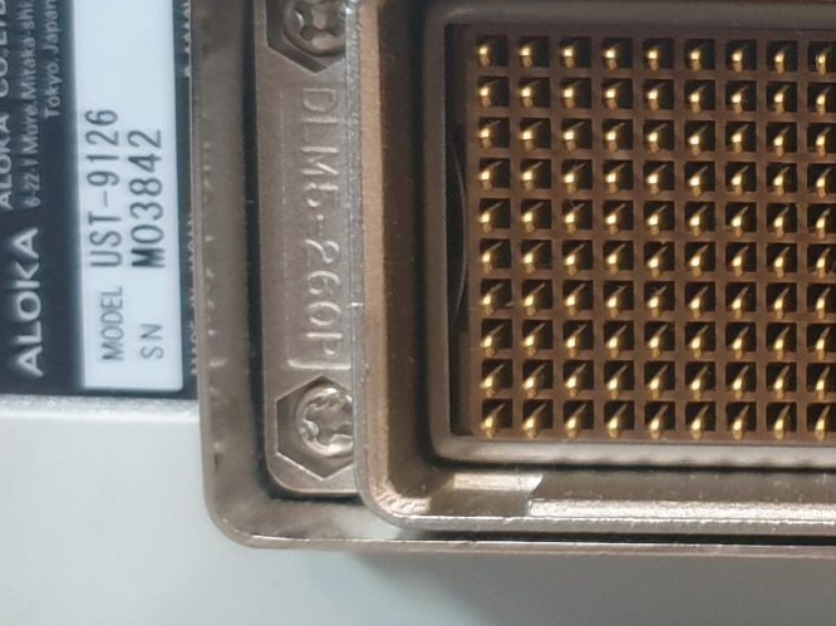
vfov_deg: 14.7
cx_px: 1031
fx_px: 2414
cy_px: 93
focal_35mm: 100
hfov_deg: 18.5
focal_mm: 4.3
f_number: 1.5
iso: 200
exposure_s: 1/50
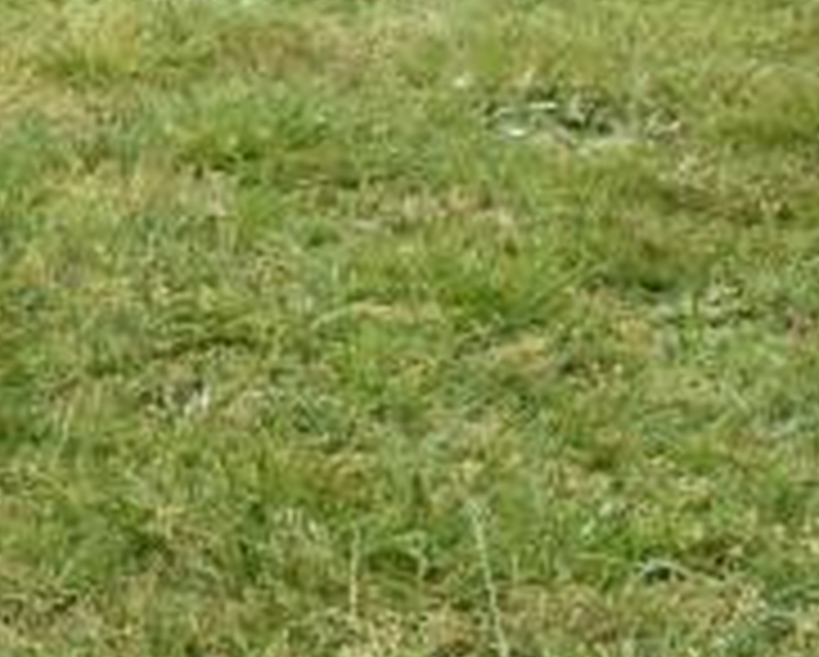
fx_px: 5751
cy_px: -623
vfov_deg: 6.4
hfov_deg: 7.5
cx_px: -1300
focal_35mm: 237
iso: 1600
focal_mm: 30
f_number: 13
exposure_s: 1/640
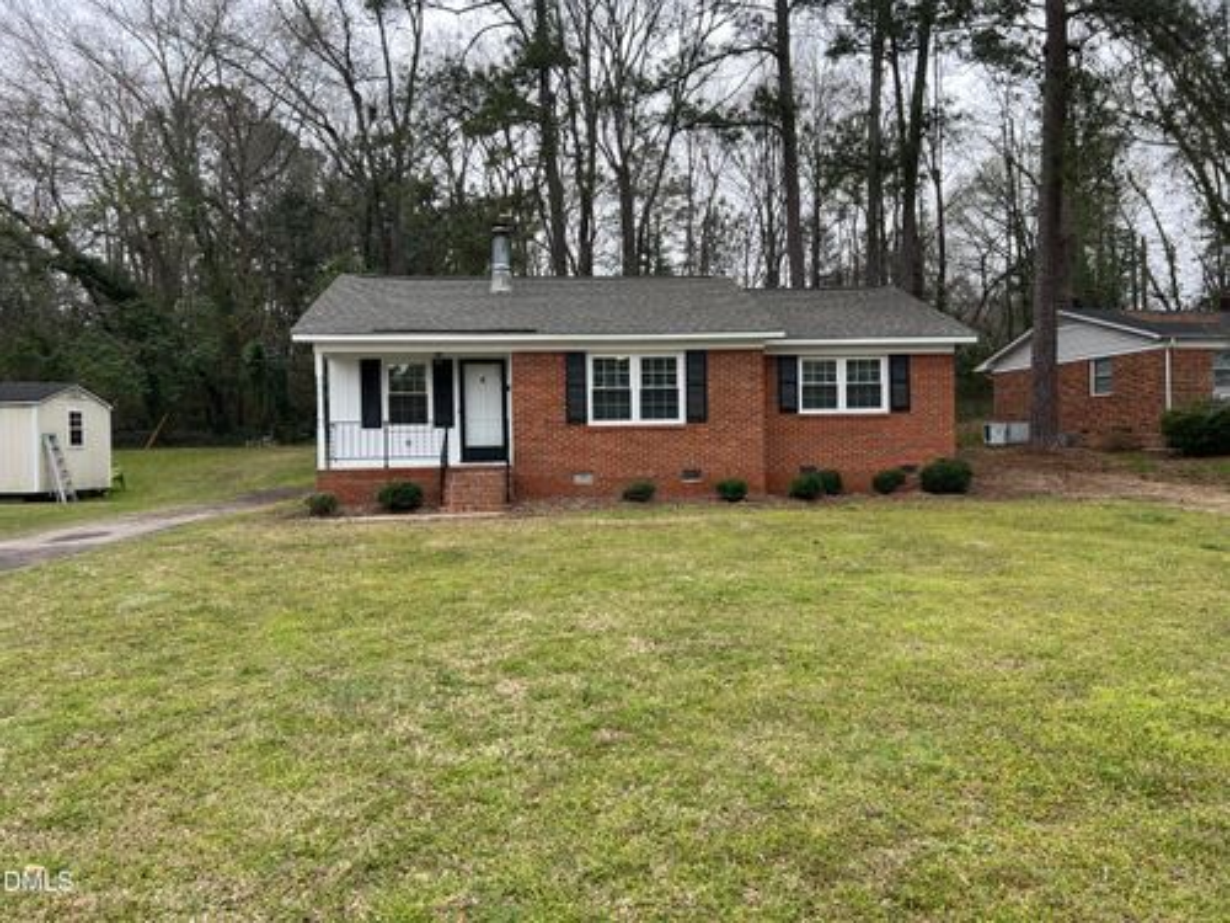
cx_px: 615
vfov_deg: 53.1
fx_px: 924
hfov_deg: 67.3
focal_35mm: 26
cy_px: 462
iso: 40
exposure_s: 1/174
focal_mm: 5.7
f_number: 1.5
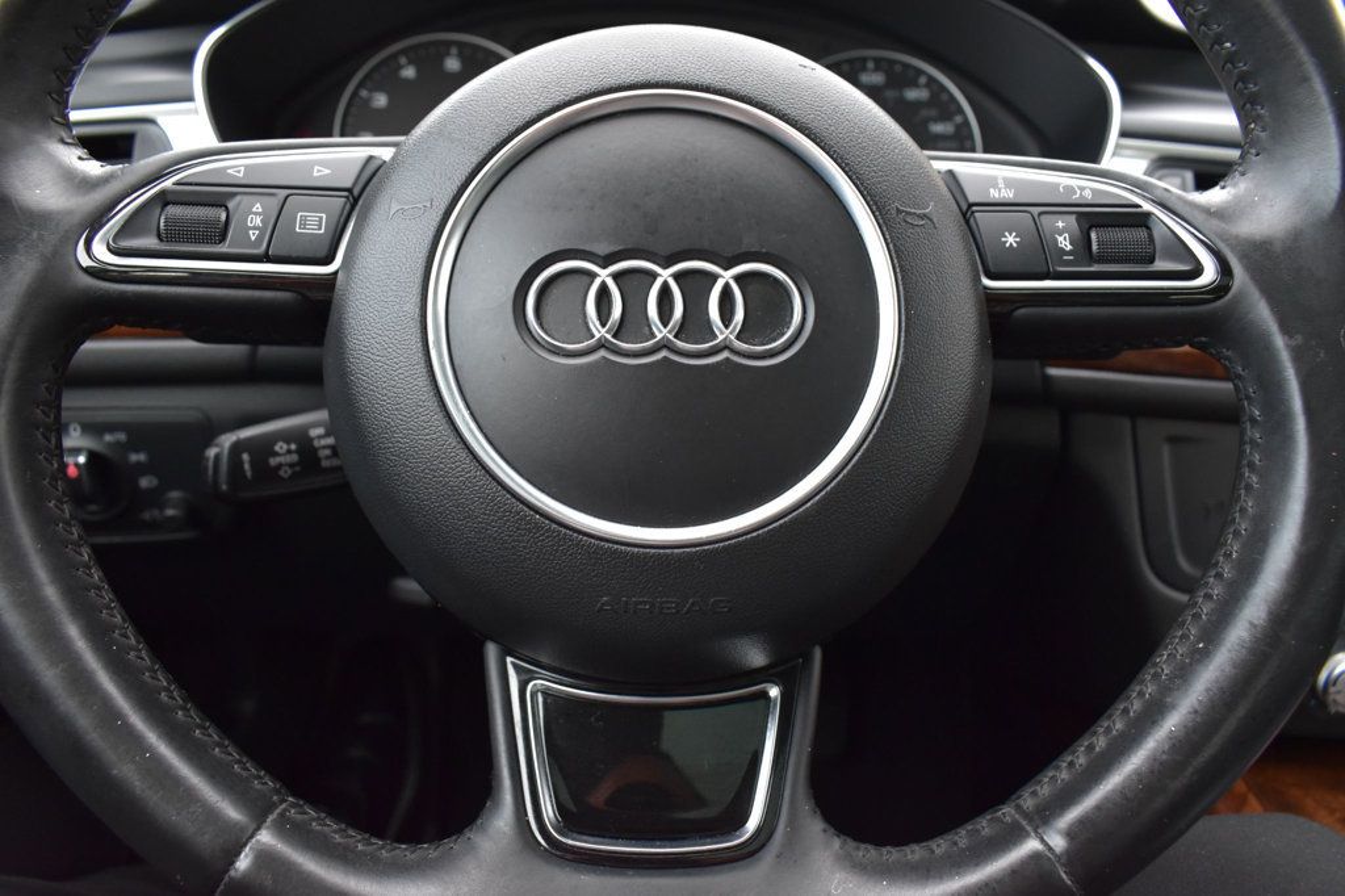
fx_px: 1008
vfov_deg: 47.9
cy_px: 448
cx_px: 672
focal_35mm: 27
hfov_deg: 67.4
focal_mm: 18
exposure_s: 1/15
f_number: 6.3
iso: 1400
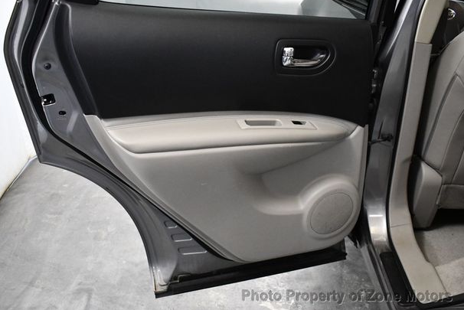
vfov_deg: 35.1
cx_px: 233
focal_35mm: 38
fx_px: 490
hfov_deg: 50.7
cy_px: 147
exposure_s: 1/125
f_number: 3.5
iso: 2000
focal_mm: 18
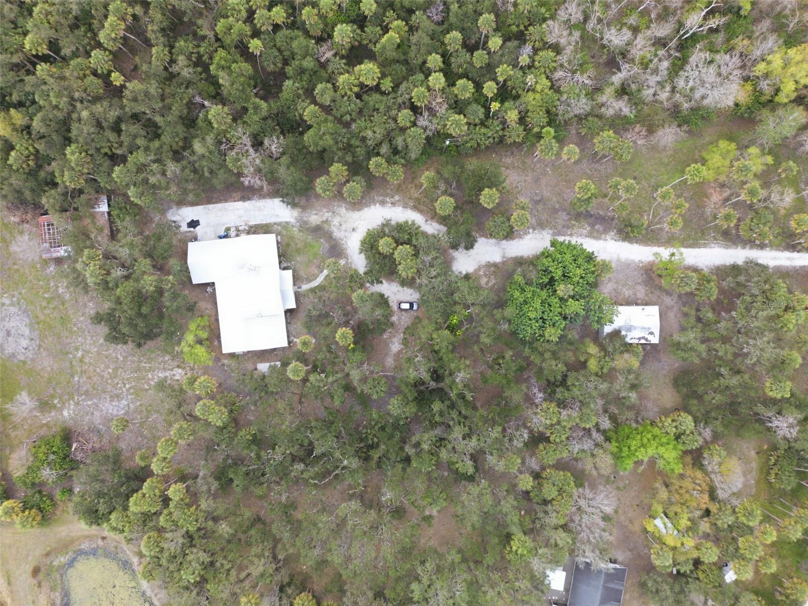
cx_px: 404
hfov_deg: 71.6
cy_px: 303
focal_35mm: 24
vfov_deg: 56.8
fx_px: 560
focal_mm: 6.7
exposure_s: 1/15
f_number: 1.7
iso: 250
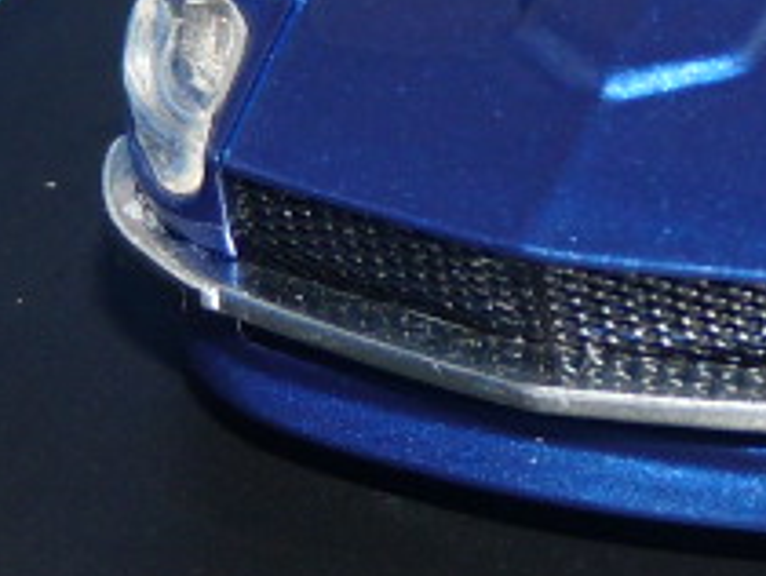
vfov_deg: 3.4
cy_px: -248
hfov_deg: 4.5
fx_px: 9703
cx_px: 857
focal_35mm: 438
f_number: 3.4
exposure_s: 1/40
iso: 100
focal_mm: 14.9
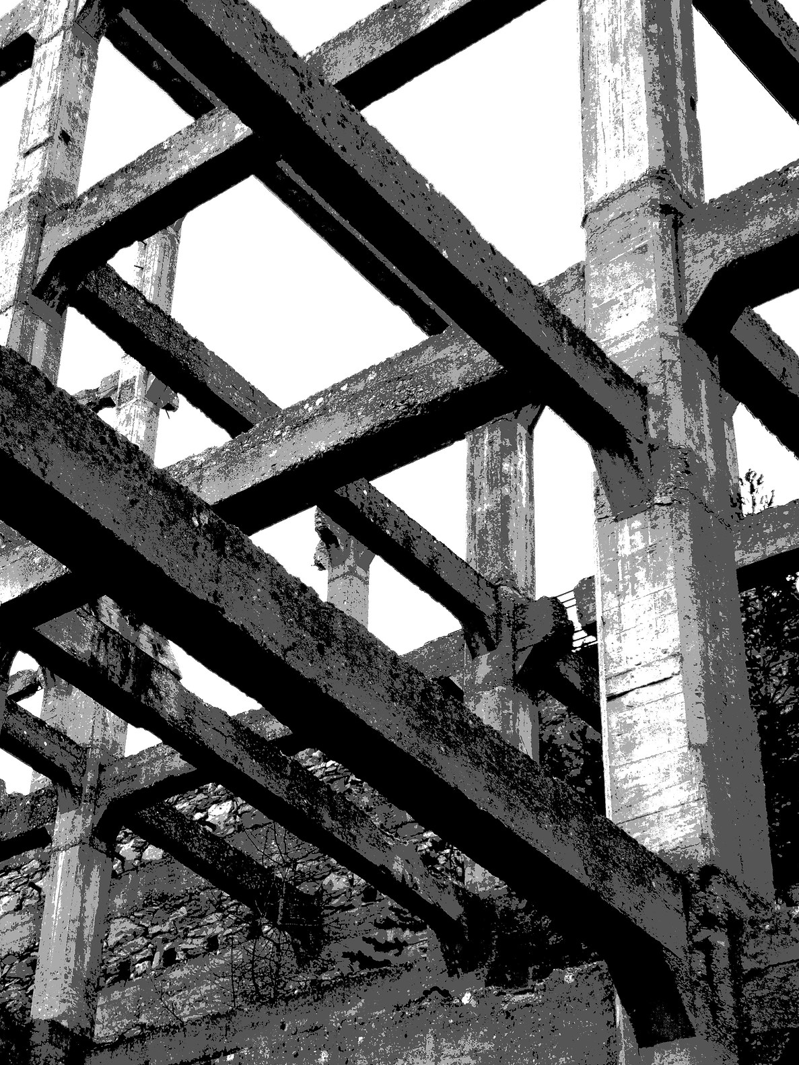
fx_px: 2154
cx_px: 92
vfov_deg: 27.8
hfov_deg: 20.6
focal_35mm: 70
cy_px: 535
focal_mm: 32
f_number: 6.3
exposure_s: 1/80
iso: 125
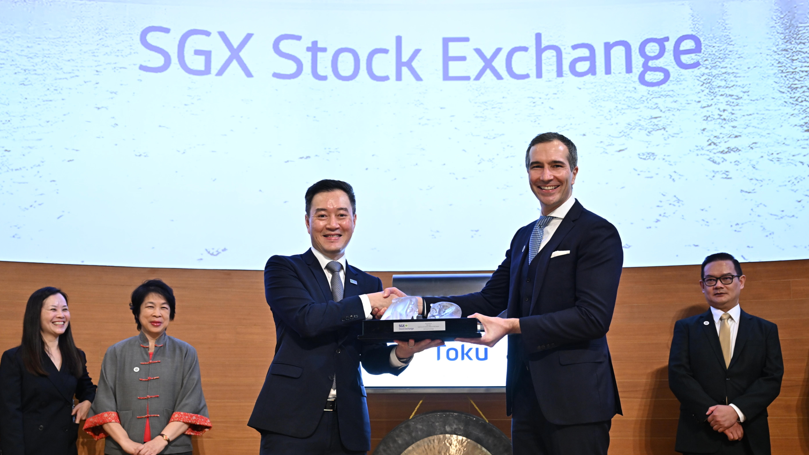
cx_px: 398
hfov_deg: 39.9
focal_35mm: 52
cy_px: 262
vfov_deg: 23.0
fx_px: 1115
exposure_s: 1/160
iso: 2000
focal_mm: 45
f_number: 3.5
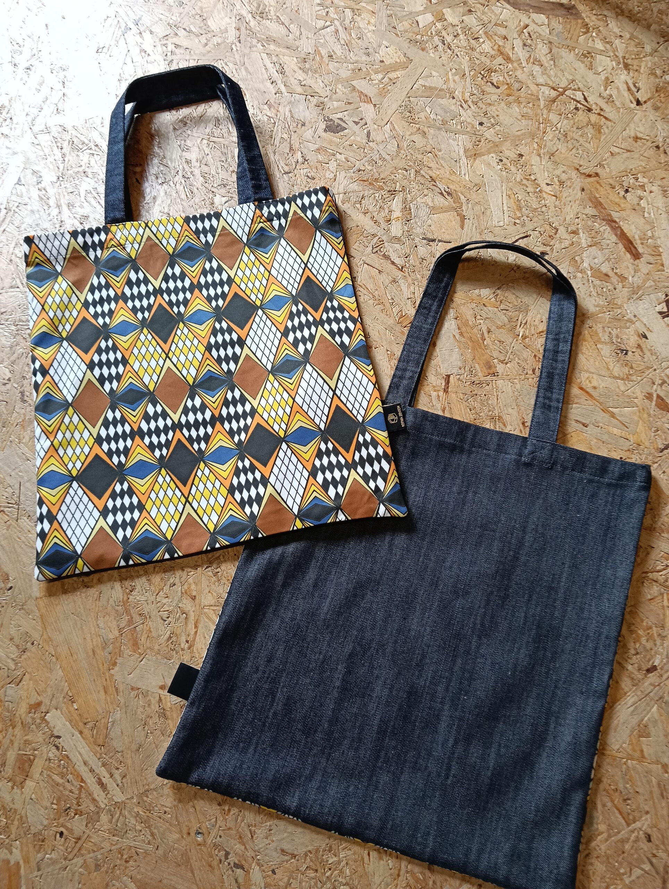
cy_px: 444
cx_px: 334
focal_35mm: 27
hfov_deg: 51.5
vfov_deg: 65.2
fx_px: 694
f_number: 1.8
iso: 80
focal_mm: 3.98
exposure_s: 1/33.3
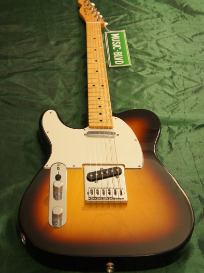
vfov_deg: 33.5
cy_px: 128
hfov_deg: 25.4
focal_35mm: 58
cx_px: 102
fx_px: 453
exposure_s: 1/30
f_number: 4.5
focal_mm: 35
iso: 1600
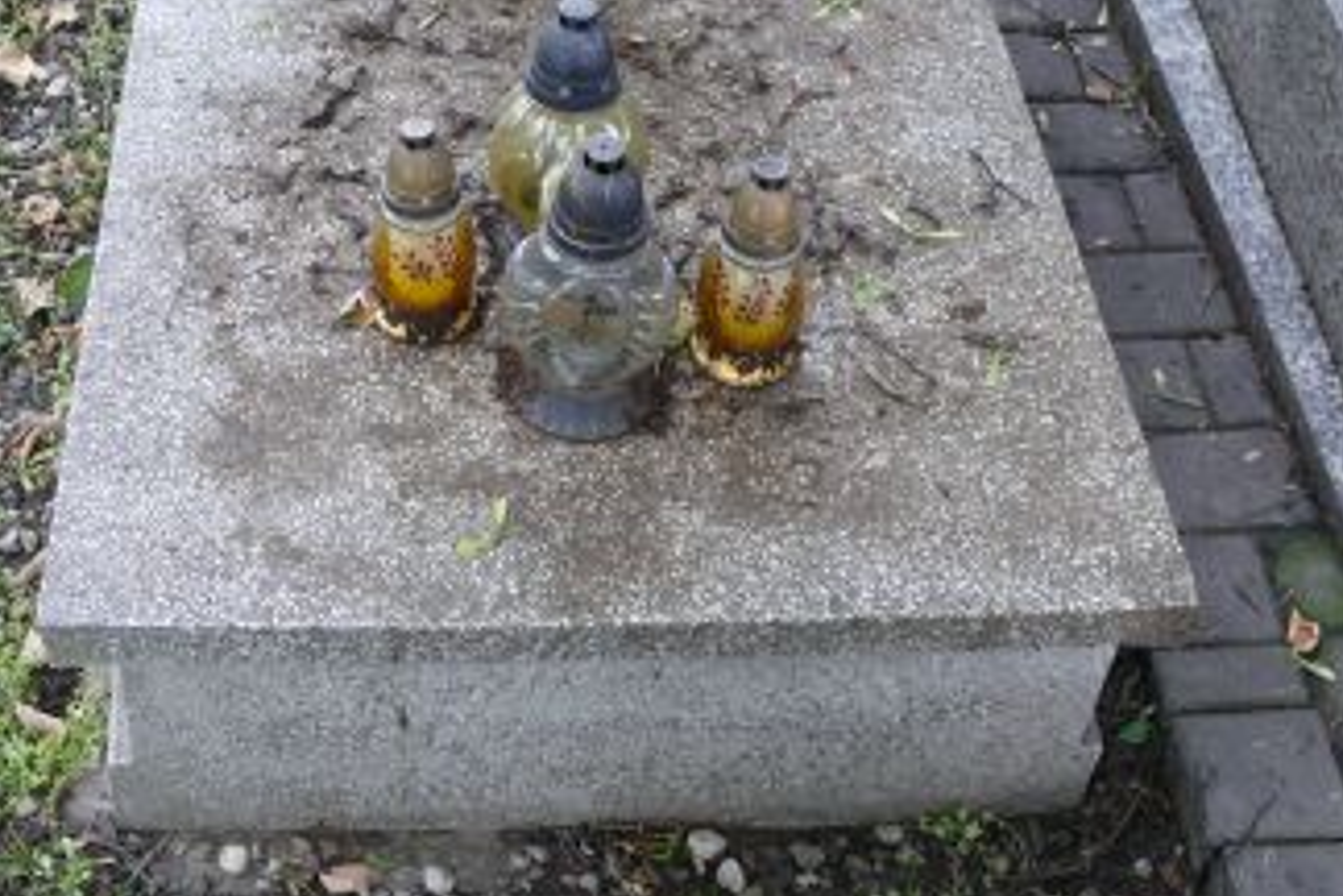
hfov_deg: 36.8
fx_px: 2014
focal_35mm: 54
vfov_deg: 24.7
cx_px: 605
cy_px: 191
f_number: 2.8
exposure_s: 1/25
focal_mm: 7.4
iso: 200
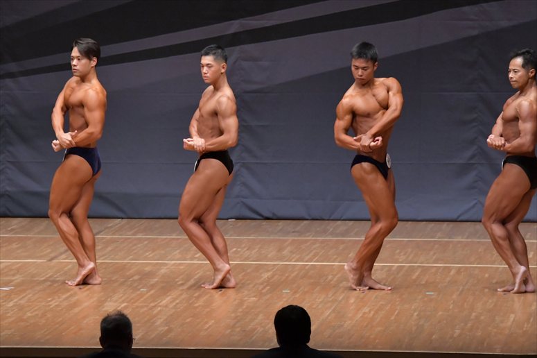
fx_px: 3235
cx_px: 268
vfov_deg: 6.3
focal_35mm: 217
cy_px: 179
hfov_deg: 9.5
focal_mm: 145
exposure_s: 1/400
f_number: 5.6
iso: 6400
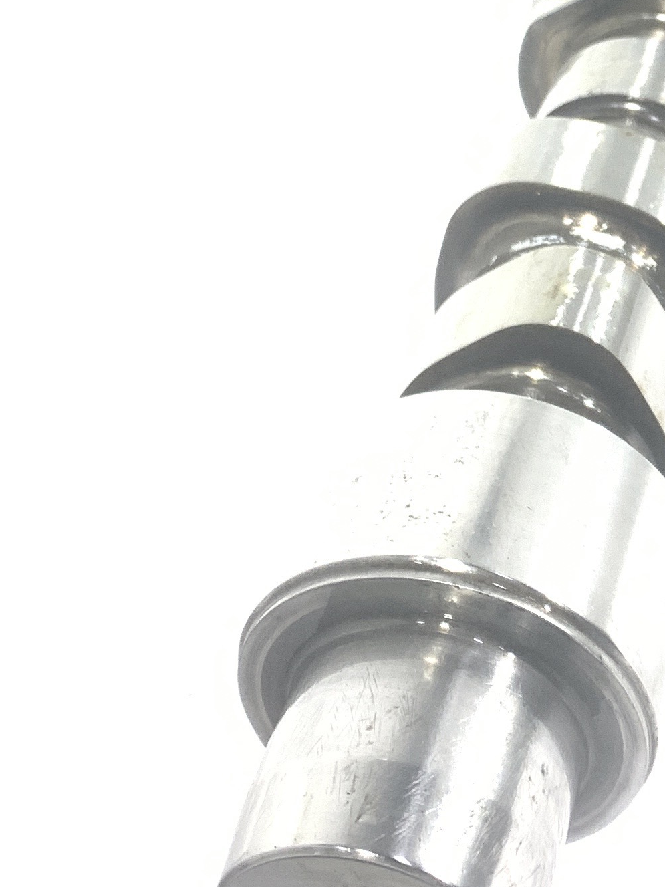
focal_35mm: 79
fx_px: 2024
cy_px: 89
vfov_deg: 24.0
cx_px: 741
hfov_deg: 18.0
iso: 32
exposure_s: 1/120
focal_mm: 4.25
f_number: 1.8
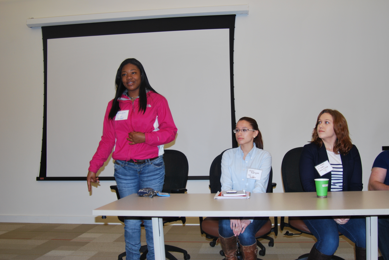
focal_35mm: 36
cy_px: 130
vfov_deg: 37.0
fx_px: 389
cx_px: 194
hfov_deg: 53.1
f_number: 3.5
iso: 200
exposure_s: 1/60
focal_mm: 24
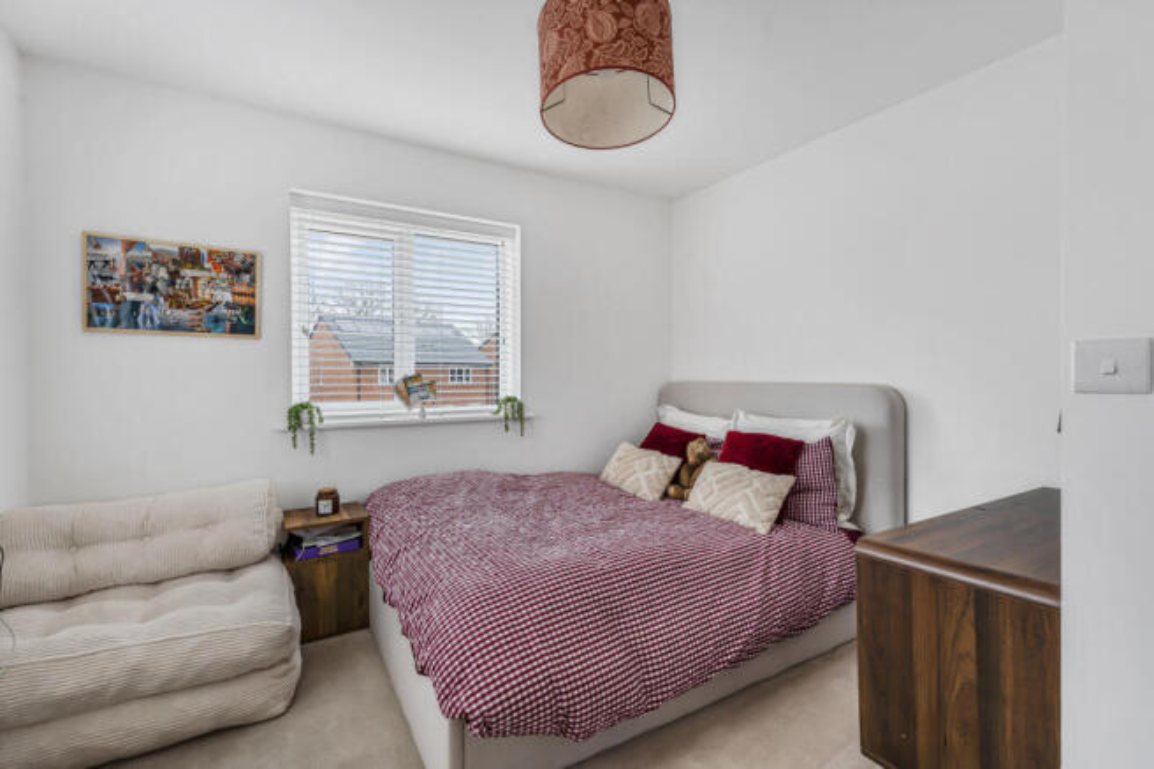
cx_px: 577
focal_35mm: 16
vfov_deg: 73.7
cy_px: 384
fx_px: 513
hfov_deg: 96.8
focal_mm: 16
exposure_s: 1/5
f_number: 8
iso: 100
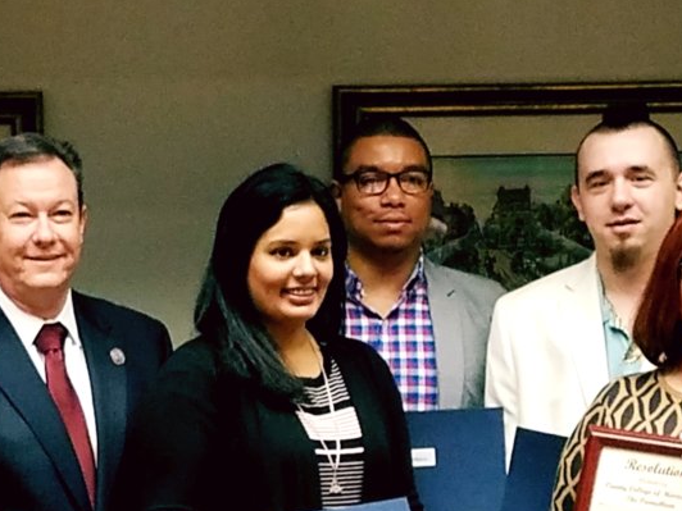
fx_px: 985
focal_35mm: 50
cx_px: 351
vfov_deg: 28.8
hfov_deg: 38.2
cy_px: 361
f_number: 1.7
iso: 160
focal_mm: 4.2
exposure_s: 1/30
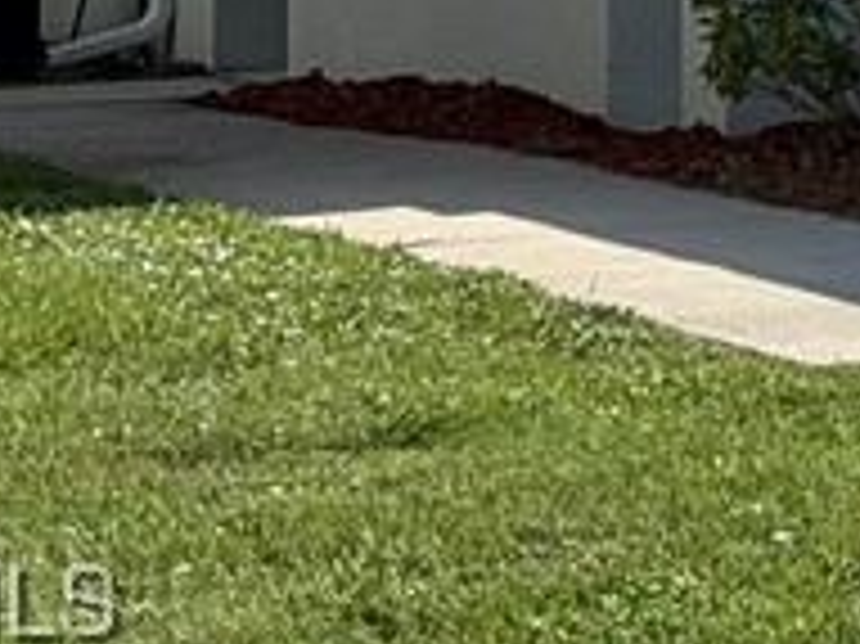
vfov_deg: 5.5
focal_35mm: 258
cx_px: 1873
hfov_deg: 7.3
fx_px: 6406
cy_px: -1027
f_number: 1.78
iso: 80
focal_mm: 6.76
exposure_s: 1/7143
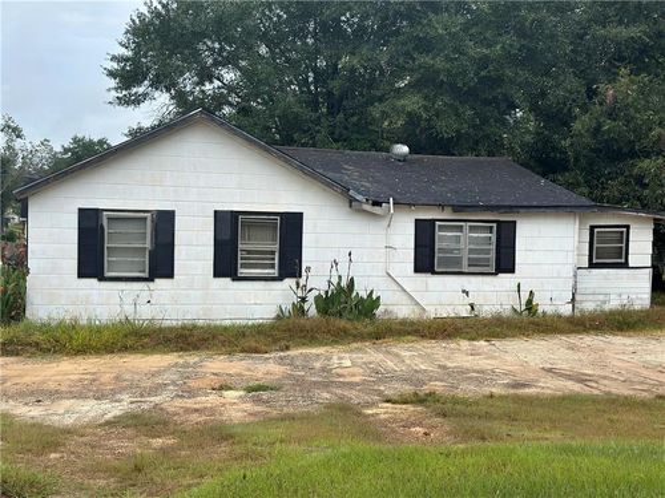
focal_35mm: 48
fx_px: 922
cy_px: 249
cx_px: 332
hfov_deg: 39.7
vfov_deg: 30.3
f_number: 1.78
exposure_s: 1/1695
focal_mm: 6.86
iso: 80
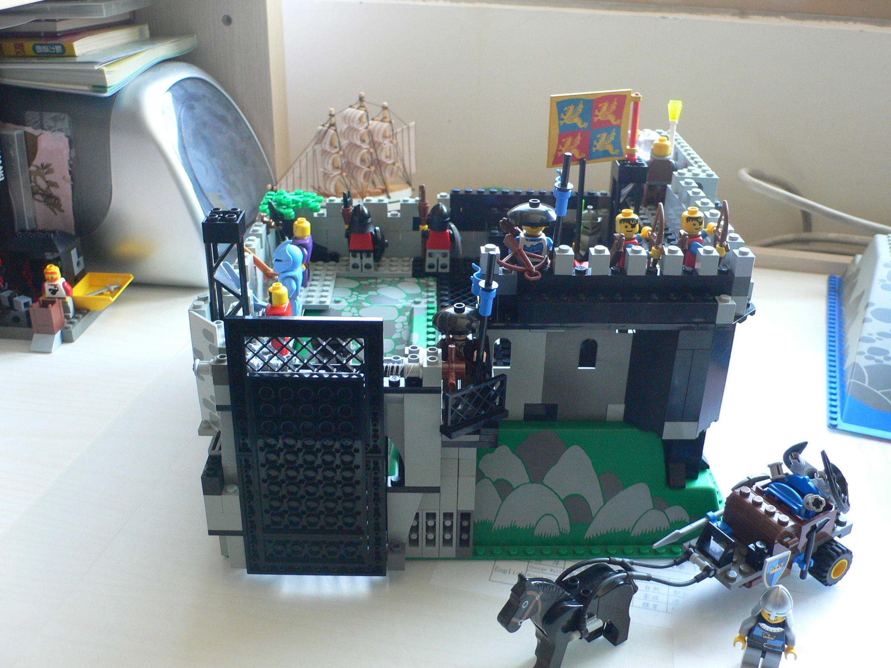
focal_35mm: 34
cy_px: 334
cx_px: 446
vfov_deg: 41.8
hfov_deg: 54.0
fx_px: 875
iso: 200
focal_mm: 6.3
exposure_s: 1/30
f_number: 2.8
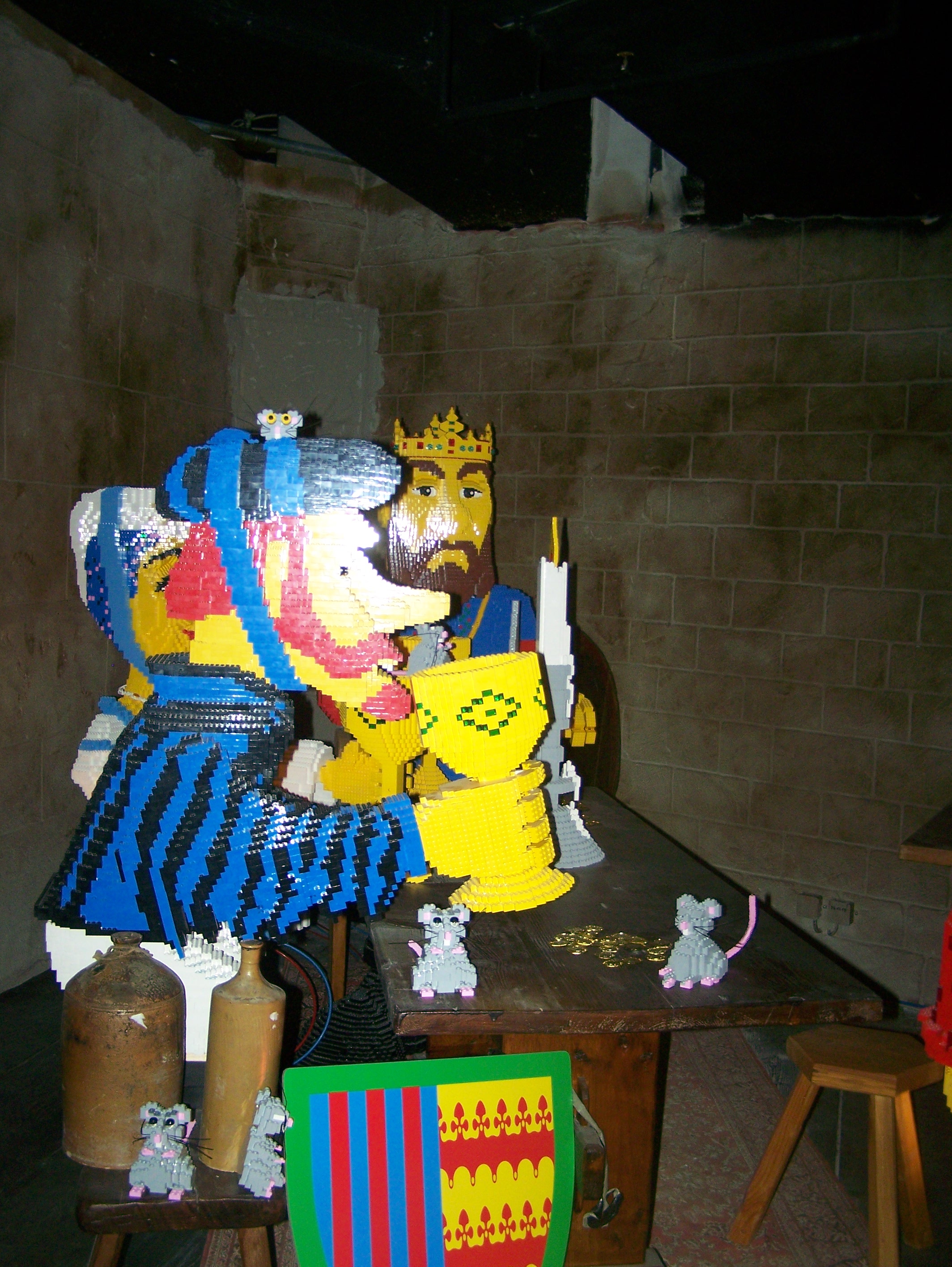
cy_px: 634
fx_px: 1392
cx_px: 476
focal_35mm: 38
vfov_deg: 48.9
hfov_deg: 37.8
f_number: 2.8
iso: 160
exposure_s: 1/60
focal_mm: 6.3
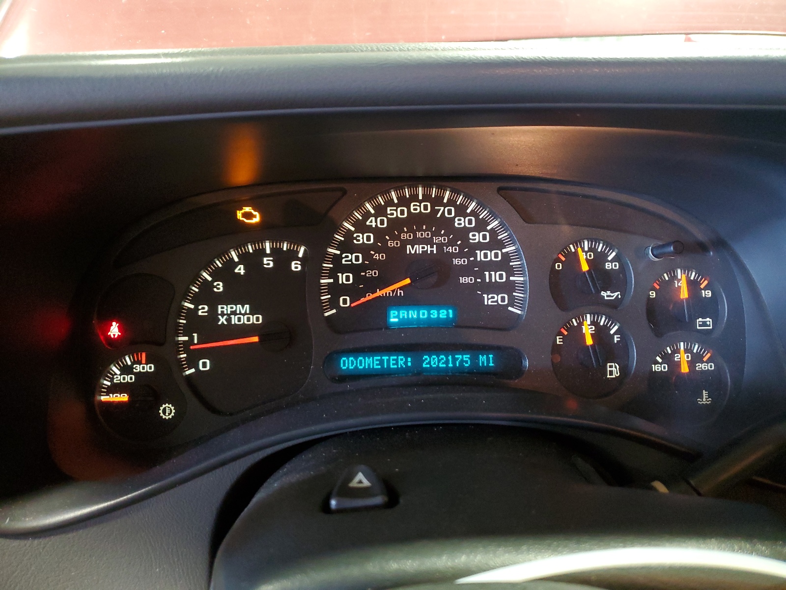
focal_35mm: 26
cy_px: 295
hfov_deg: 67.3
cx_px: 393
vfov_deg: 53.1
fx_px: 590
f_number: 1.5
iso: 282
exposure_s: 1/15
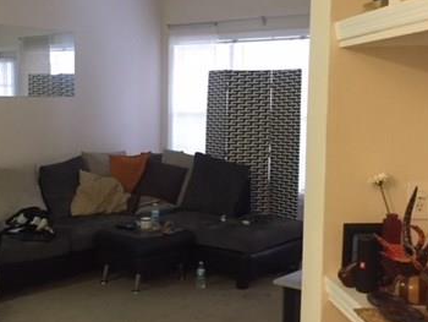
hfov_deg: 35.9
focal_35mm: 53
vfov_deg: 27.6
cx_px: 150
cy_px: 153
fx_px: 656
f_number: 2.2
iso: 250
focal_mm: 4.15
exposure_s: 1/15
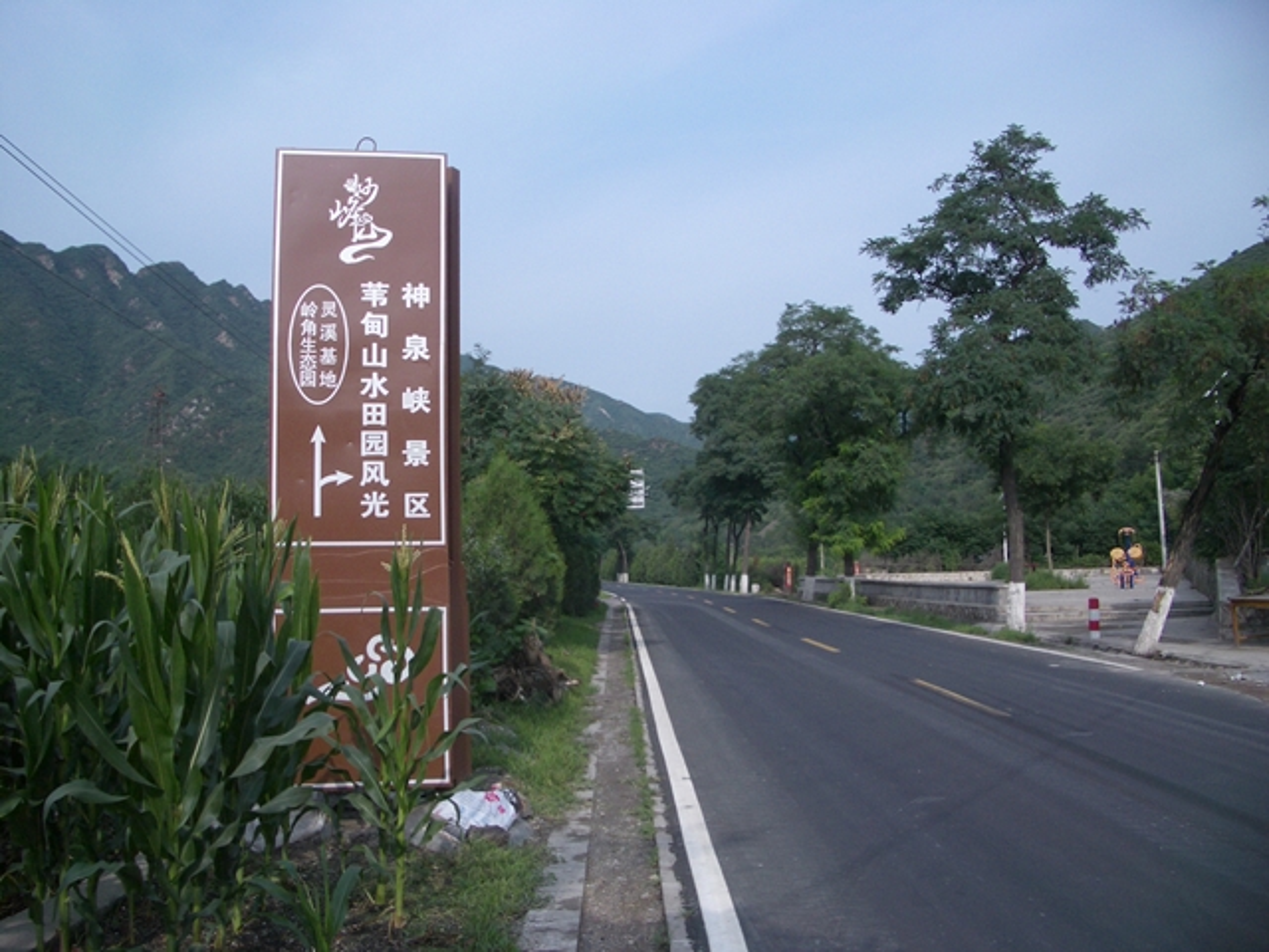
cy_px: 476
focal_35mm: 35
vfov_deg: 40.7
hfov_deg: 52.6
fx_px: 1283
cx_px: 634
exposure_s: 1/500
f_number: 4.3
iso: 50
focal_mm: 5.8
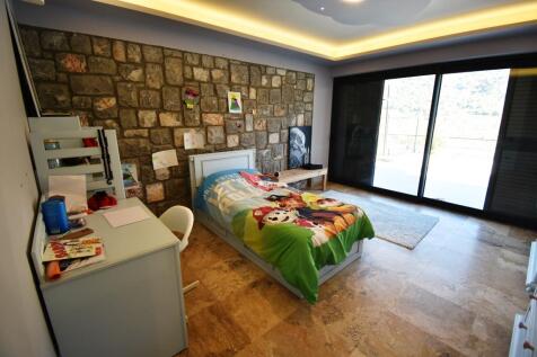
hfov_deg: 100.4
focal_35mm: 15
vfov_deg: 77.3
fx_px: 224
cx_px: 268
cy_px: 178
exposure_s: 1/30
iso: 250
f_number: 4.5
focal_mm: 10
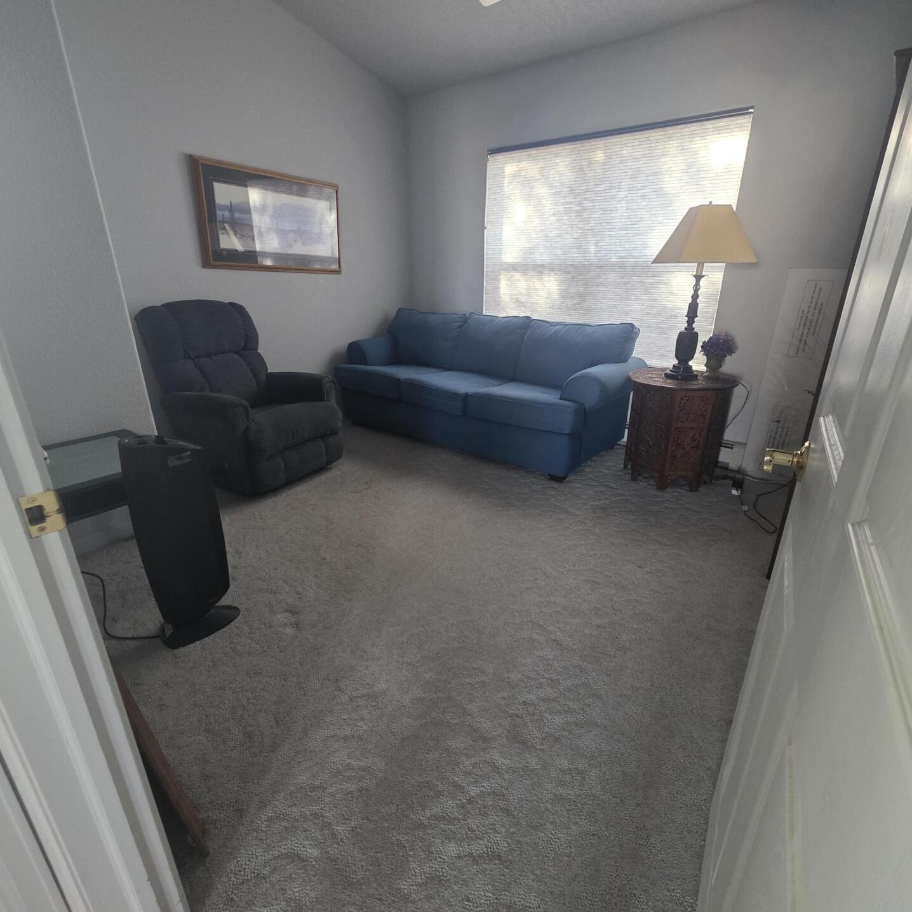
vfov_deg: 87.4
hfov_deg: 87.4
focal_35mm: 16
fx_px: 477
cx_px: 461
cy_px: 462
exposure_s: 1/60
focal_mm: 2.2
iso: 500
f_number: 1.9
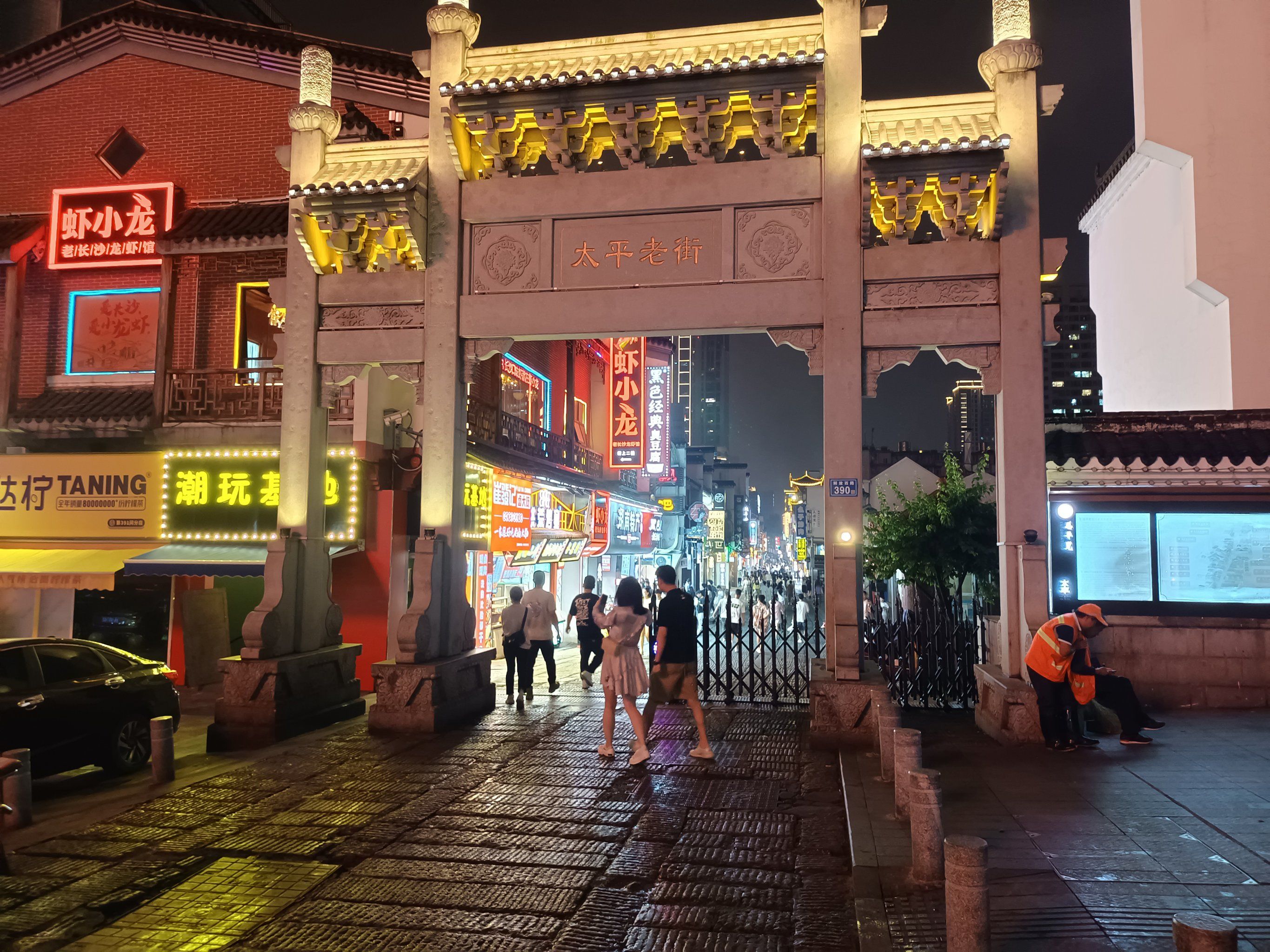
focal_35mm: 25
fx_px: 917
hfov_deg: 69.4
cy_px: 476
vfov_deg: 54.9
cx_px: 635
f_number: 1.79
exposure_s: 1/50
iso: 390
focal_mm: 4.71
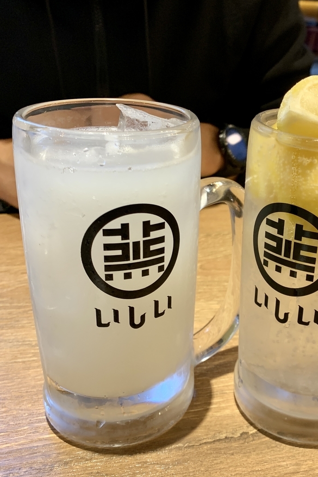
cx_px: 246
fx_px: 490
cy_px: 240
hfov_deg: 35.0
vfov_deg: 51.9
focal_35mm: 37
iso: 80
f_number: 1.8
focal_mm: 4.25
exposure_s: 1/60
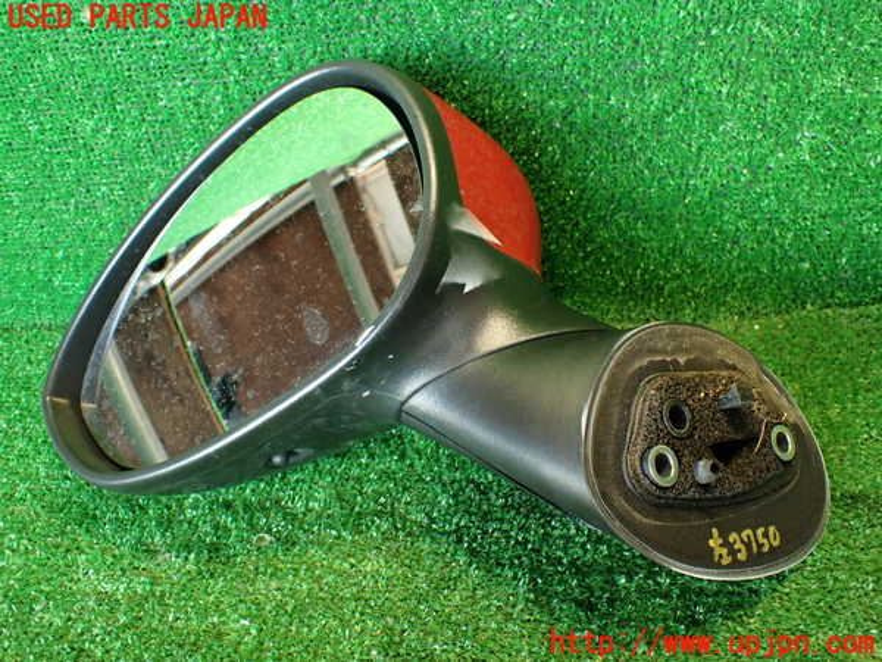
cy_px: 331
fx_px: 815
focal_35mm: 32
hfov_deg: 56.8
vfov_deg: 44.2
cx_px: 441
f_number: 2.4
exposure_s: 1/30
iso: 320
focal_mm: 5.79
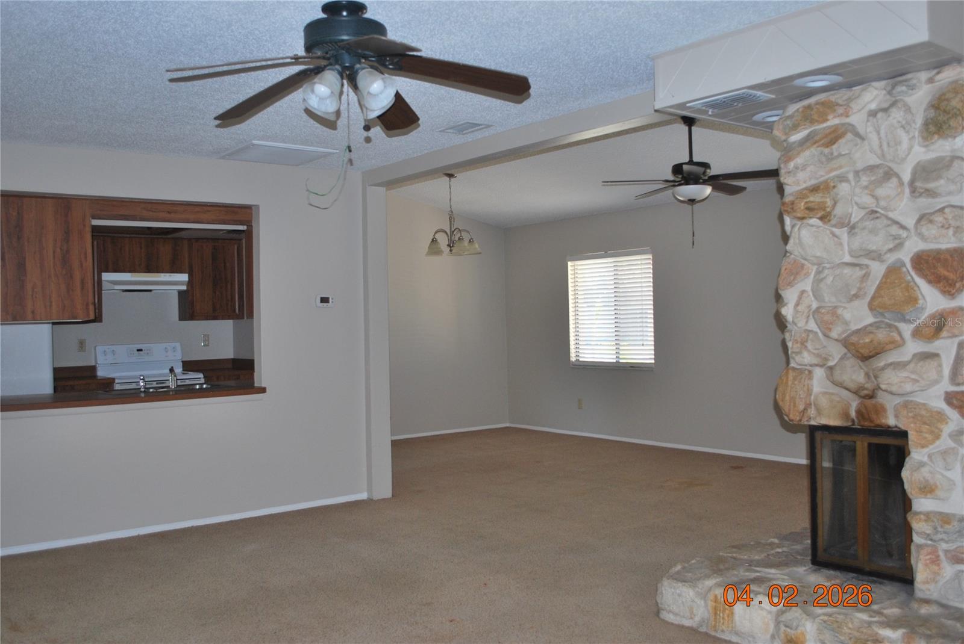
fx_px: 884
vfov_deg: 40.0
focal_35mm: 33
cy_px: 322
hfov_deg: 57.2
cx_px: 482
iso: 200
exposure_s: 1/60
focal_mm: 22
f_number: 4
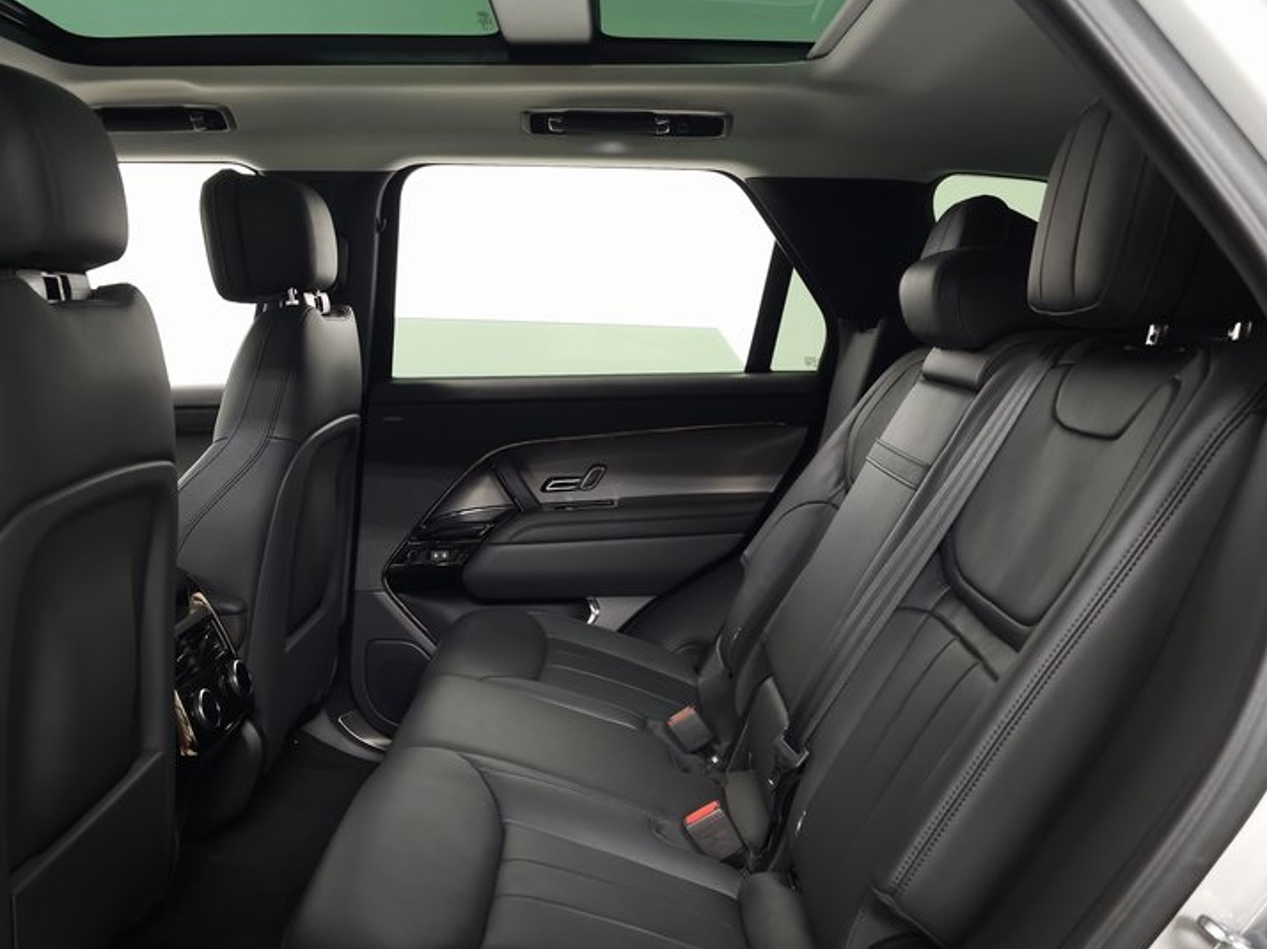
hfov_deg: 54.9
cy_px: 640
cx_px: 497
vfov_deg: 42.3
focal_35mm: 33
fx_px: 1207
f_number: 1.7
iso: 250
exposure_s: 1/60
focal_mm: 6.3
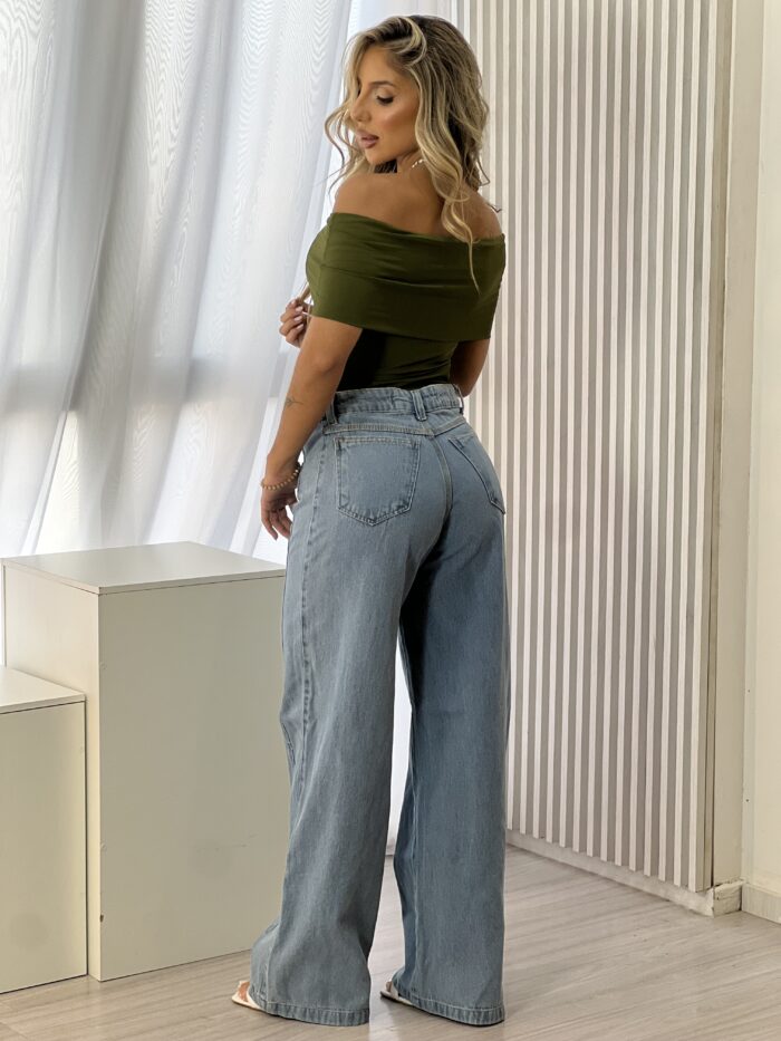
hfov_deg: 19.1
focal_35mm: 77
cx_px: 390
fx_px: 2316
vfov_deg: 25.3
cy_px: 520
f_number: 2.8
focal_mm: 9
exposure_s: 1/120
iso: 80
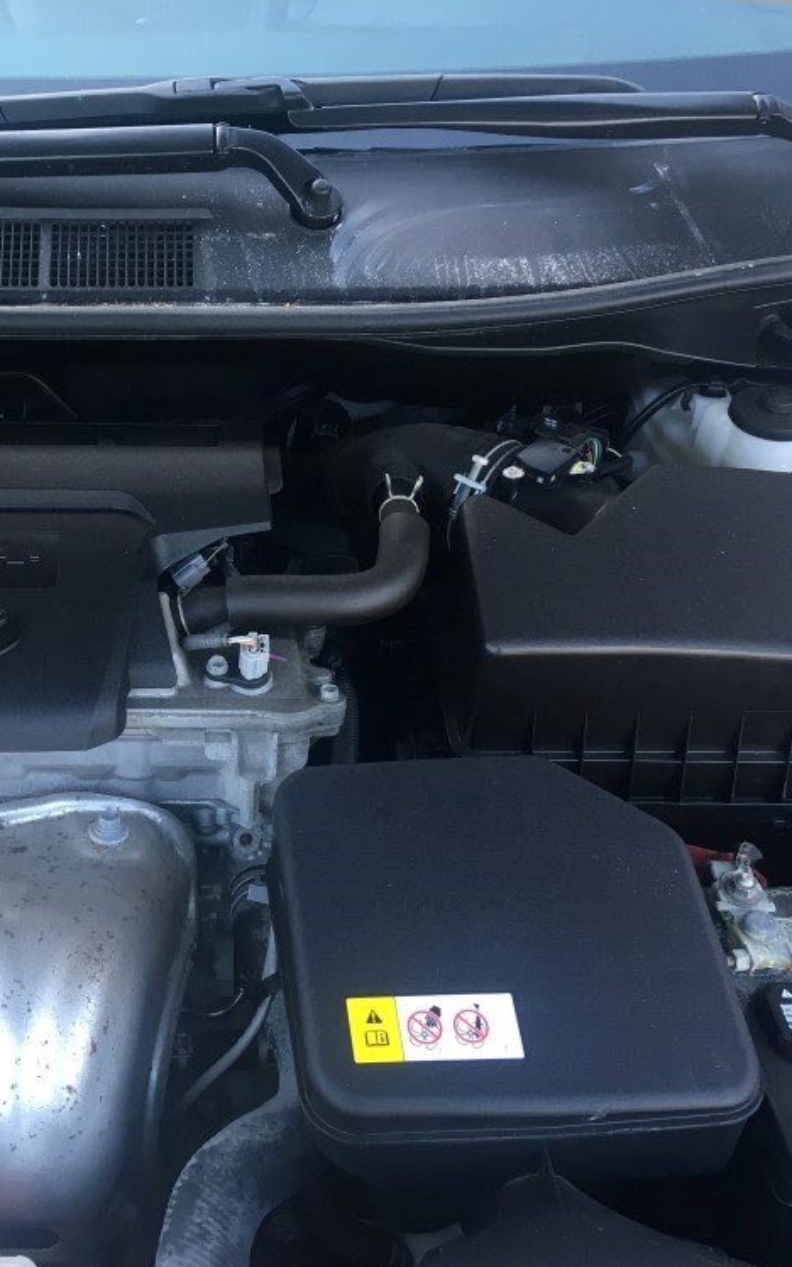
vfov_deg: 47.2
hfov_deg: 29.6
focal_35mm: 42
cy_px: 639
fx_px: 1451
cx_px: 117
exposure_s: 1/40
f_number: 2.2
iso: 25
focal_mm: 4.15
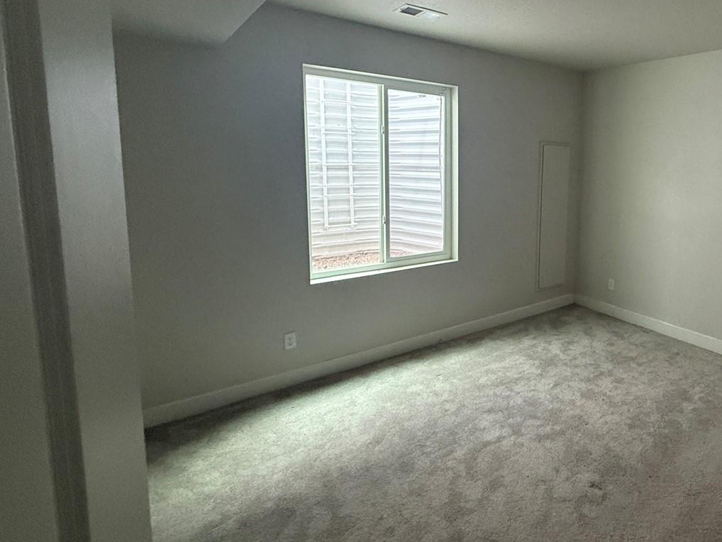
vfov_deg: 60.4
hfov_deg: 71.0
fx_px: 459
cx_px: 545
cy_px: 208
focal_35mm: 22
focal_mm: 2.22
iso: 500
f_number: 2.2
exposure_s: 1/60
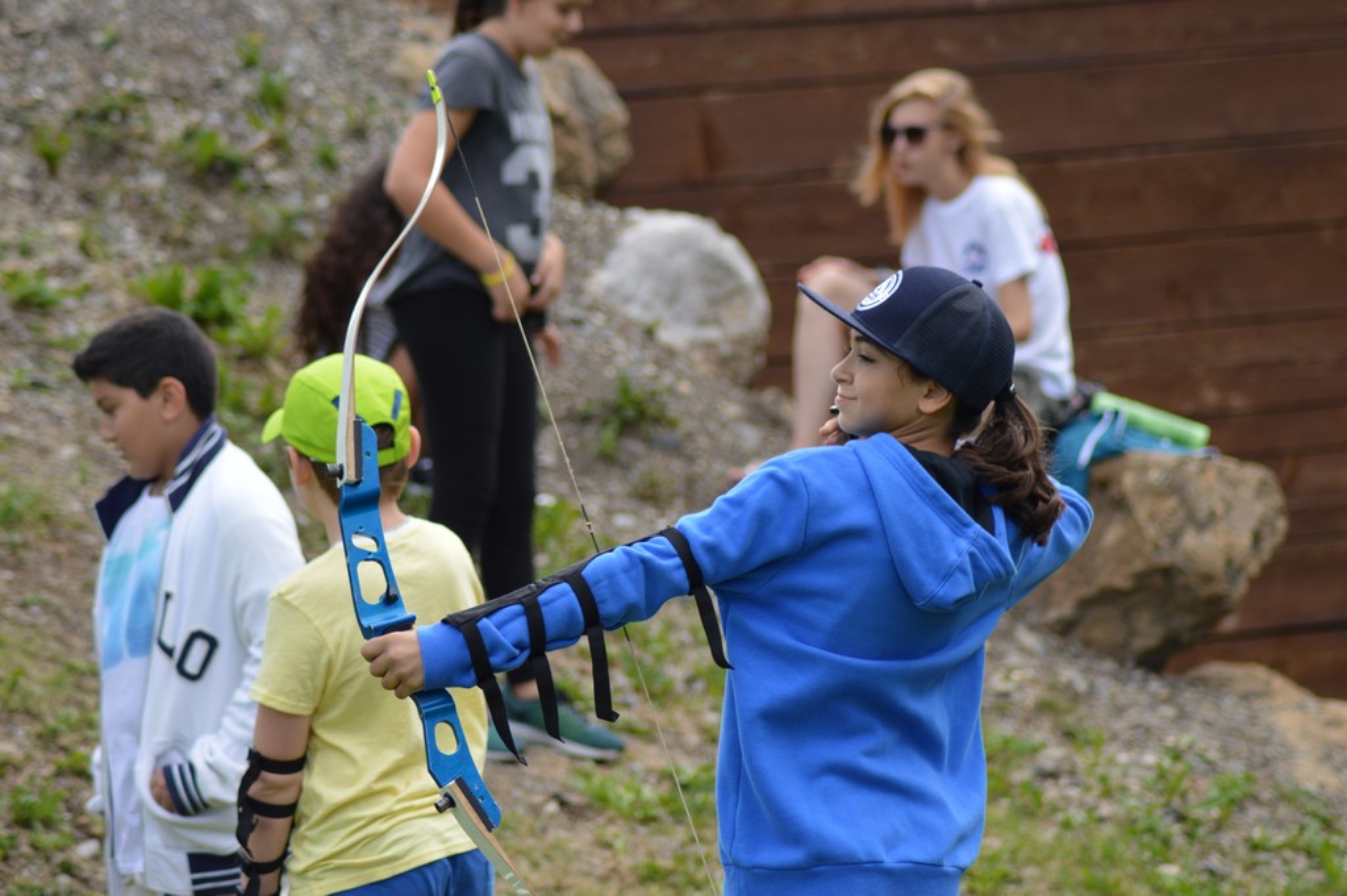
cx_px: 674
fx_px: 7010
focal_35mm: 188
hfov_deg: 11.0
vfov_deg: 7.3
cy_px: 448
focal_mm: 125
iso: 200
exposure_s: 1/400
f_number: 4.2
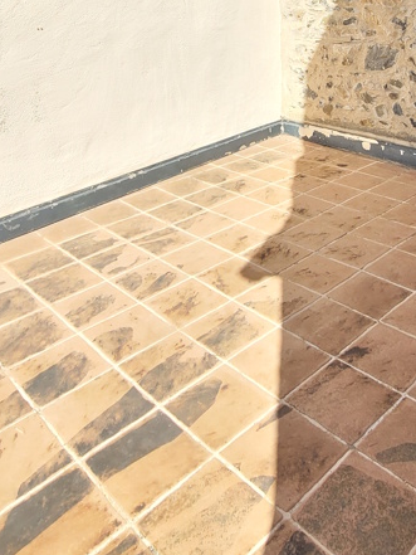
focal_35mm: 33
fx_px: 529
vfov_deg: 51.0
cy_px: 91
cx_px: 274
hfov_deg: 42.4
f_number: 2.2
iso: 40
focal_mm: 1.74
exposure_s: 1/423
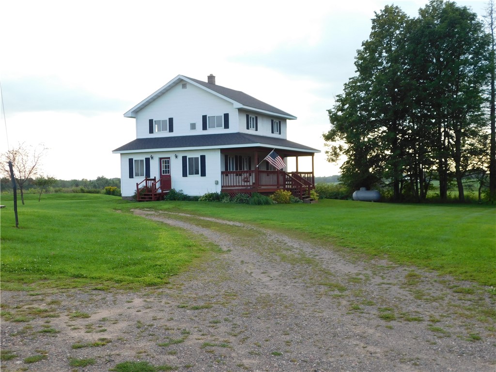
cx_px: 248
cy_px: 186
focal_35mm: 40
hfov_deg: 46.8
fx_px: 573
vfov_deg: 36.0
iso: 125
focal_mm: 7.1
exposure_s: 1/200
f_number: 3.6
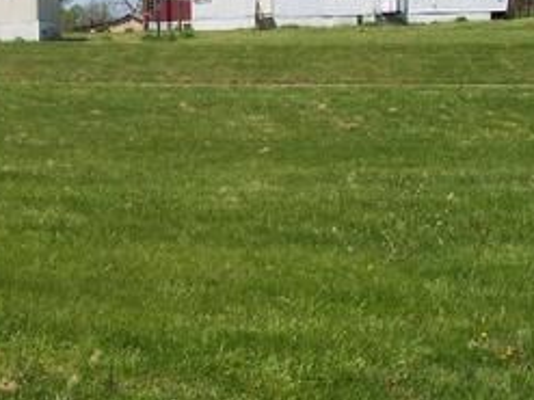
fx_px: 925
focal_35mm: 60
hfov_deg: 31.5
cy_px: 84
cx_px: 125
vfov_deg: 24.0
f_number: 5.6
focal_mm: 5.6
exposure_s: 1/750
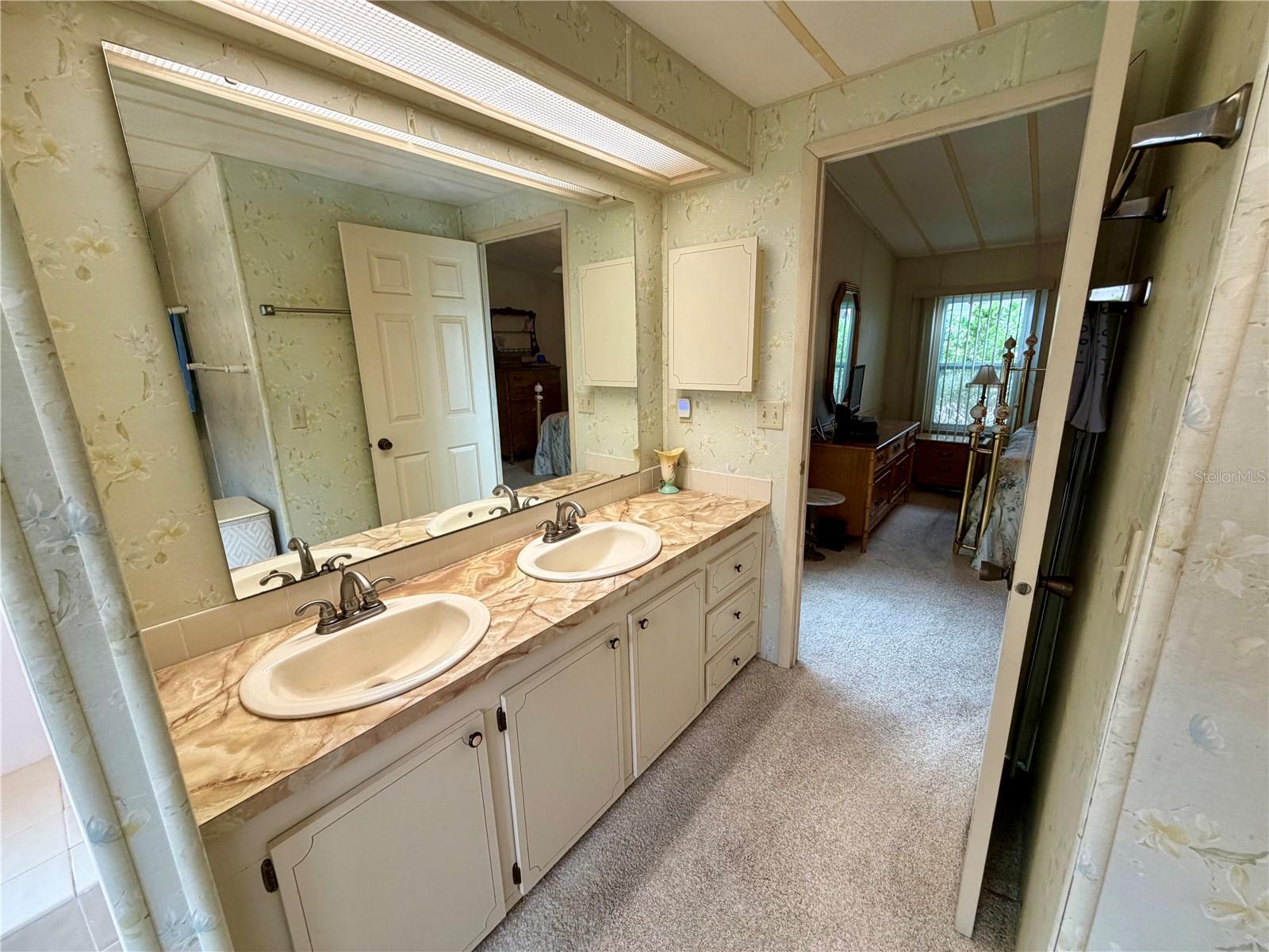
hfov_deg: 102.1
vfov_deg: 85.7
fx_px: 513
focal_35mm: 14
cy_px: 476
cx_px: 634
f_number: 2.2
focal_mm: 2.22
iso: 160
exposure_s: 1/120
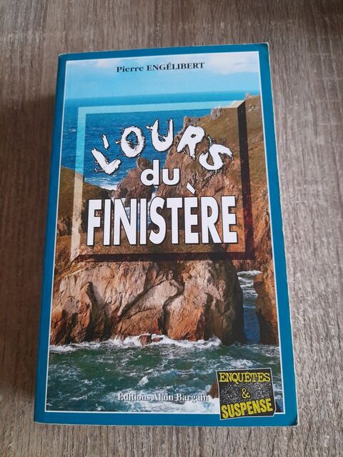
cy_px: 228
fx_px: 330
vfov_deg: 69.4
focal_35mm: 25
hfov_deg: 54.9
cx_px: 172
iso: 320
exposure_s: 1/33
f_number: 2
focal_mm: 4.6
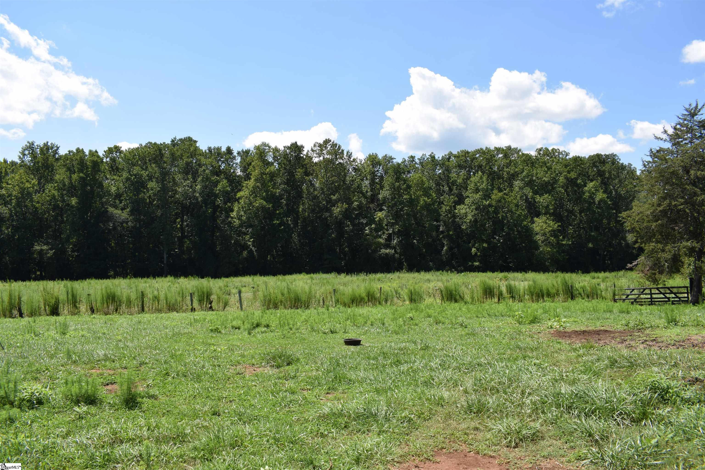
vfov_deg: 47.9
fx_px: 529
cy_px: 235
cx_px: 352
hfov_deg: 67.4
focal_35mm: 27
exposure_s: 1/200
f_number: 9
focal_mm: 18
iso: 100
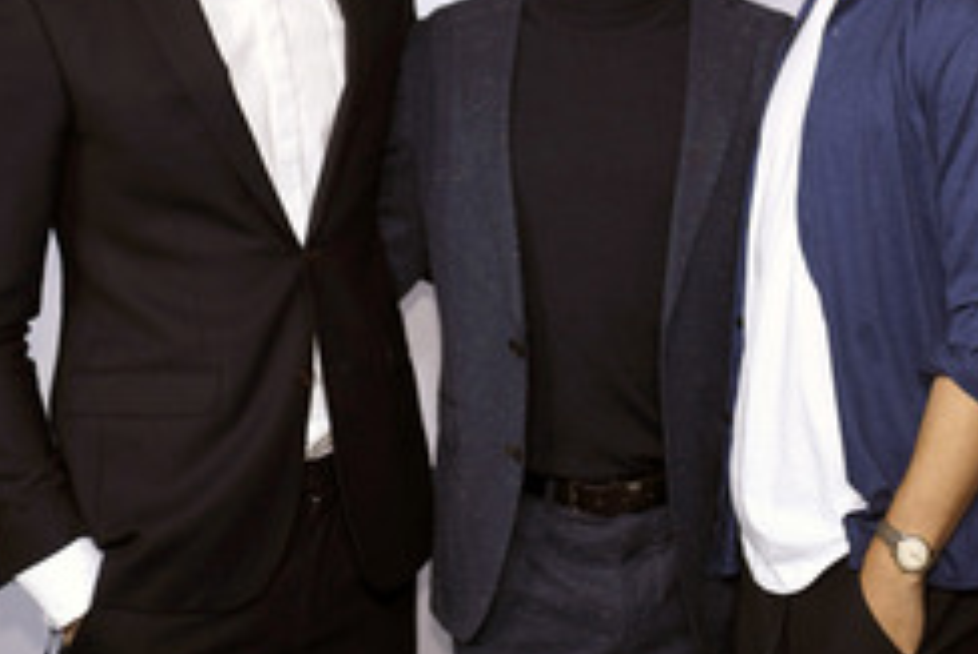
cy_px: 124
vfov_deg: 14.2
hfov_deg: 21.1
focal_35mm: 96
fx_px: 2609
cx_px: 691
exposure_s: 1/400
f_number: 4
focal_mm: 52
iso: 800
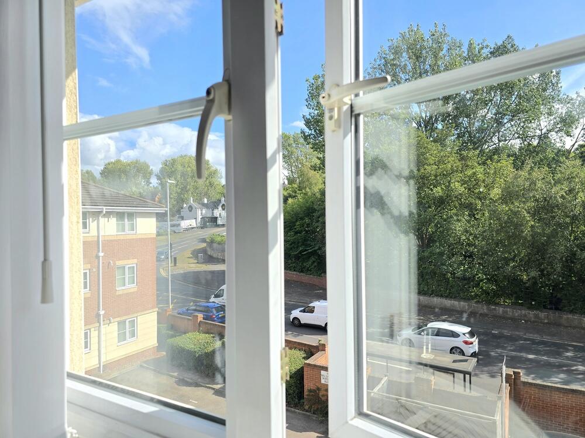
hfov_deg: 73.9
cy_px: 219
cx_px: 292
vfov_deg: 58.9
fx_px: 389
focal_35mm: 23
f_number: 1.7
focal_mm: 6.3
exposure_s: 1/526
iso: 12
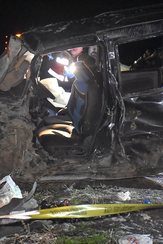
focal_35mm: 140
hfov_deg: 9.8
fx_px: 951
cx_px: 52
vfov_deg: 14.7
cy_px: 122
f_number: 5
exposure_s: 1/25
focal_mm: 62
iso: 12800
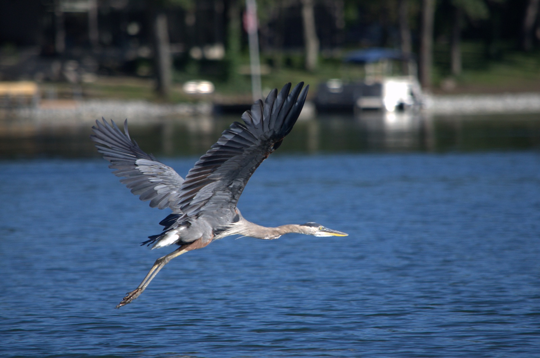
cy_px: 179
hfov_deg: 4.6
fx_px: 6737
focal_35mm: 450
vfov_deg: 3.0
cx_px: 270
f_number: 7.1
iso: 1000
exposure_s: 1/1600
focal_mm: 300
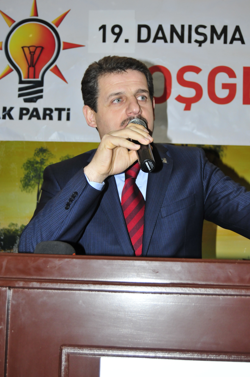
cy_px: 188
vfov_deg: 37.9
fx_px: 548
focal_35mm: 52
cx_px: 125
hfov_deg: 25.7
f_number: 4.8
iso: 800
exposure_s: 1/60
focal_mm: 35
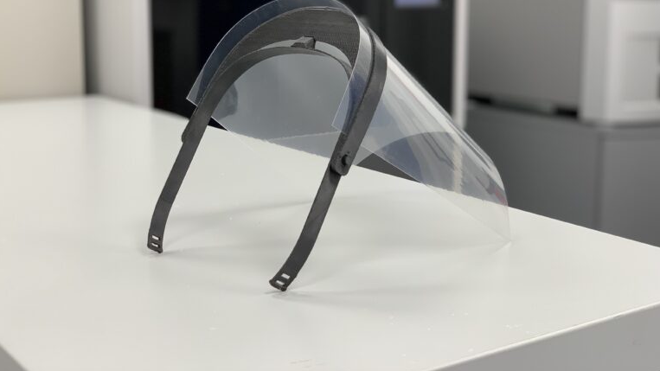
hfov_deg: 36.6
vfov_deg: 21.0
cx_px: 330
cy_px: 124
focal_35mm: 57
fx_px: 997
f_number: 2.4
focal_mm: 6
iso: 100
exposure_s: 1/122
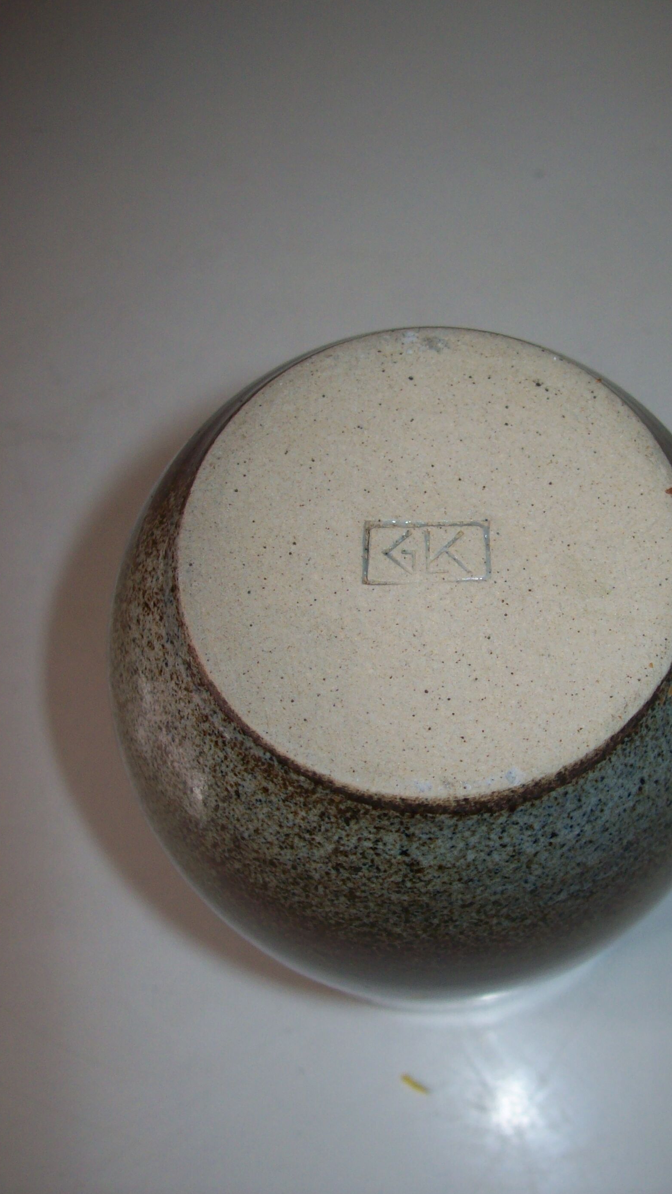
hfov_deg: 29.6
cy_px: 588
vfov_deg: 50.5
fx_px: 1267
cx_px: 424
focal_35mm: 40
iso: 80
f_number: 2.7
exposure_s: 1/64
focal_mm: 6
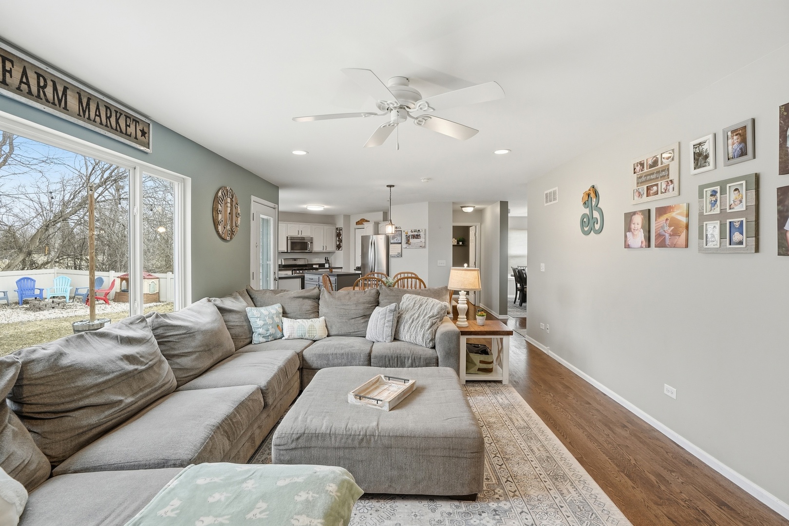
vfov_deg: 73.7
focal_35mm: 16
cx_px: 394
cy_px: 263
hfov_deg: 96.7
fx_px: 351
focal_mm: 16
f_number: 8
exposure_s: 1/400
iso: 1000
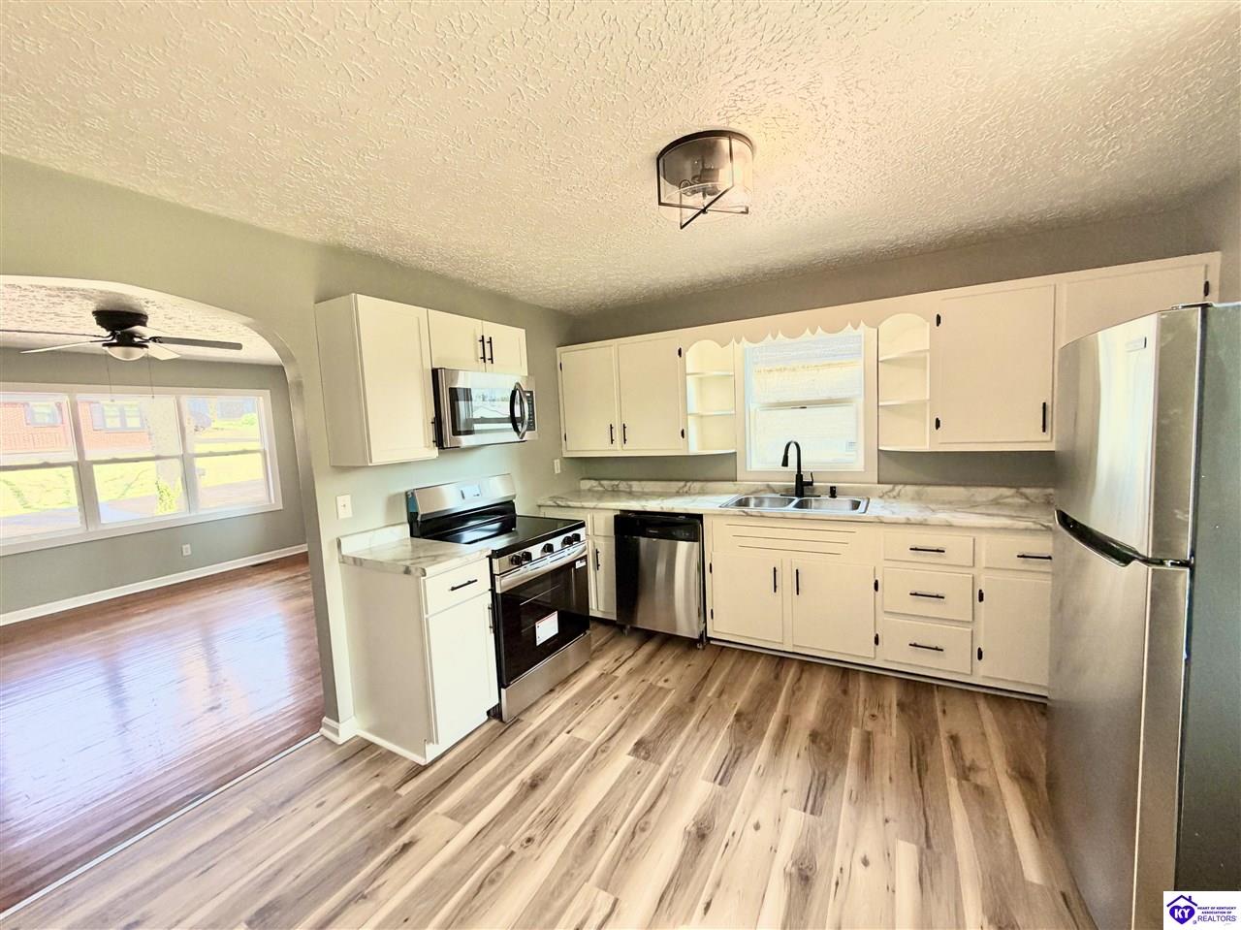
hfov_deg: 102.1
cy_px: 465
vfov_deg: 85.6
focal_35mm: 14
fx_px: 502
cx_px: 620
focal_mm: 2.22
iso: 200
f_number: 2.2
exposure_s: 1/121
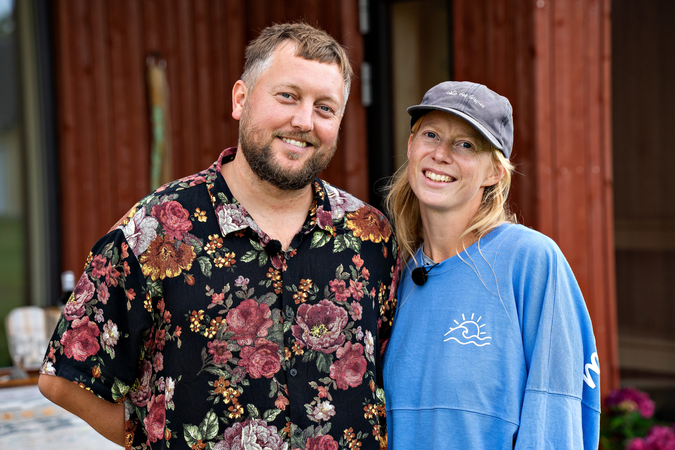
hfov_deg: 19.5
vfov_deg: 13.0
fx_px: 1969
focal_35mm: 105
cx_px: 338
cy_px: 225
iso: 400
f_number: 5
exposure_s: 1/250
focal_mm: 105
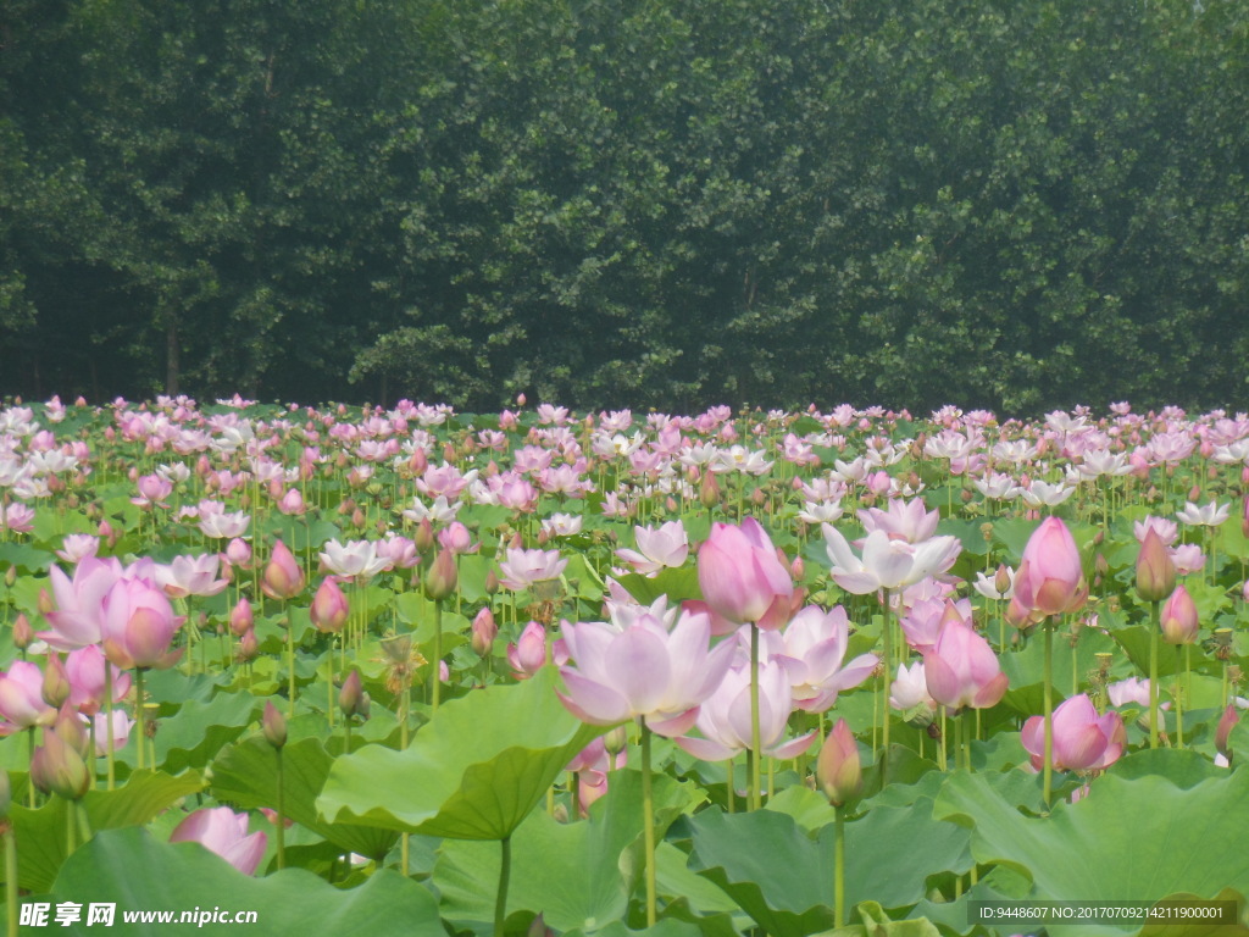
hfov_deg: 11.8
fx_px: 6026
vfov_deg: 8.9
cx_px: 624
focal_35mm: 167
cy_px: 468
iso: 125
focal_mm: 29.8
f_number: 5.4
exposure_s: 1/640
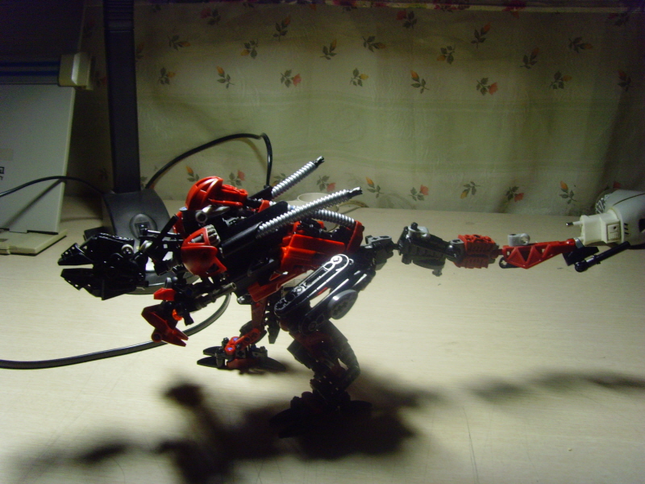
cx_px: 322
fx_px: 727
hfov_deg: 47.9
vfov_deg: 36.8
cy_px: 242
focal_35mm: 39
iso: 200
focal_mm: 6.6
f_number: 3.5
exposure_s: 1/20
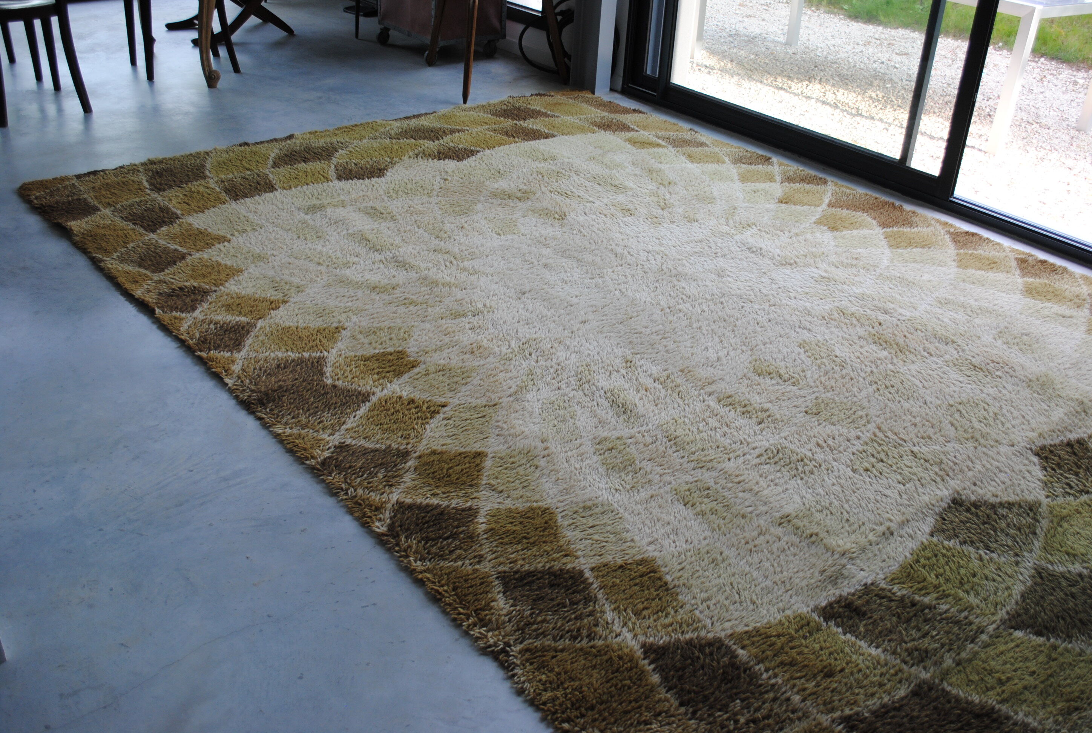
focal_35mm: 33
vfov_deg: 40.1
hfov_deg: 57.1
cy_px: 366
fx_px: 1003
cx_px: 546
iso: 200
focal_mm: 22
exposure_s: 1/80
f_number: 4.5
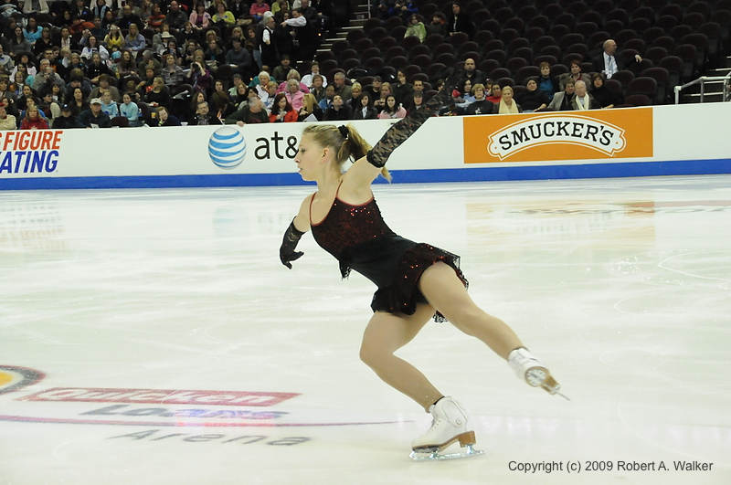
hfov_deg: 24.2
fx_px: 1703
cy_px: 242
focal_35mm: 84
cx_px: 366
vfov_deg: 16.2
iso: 3200
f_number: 5.6
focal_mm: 56
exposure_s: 1/800
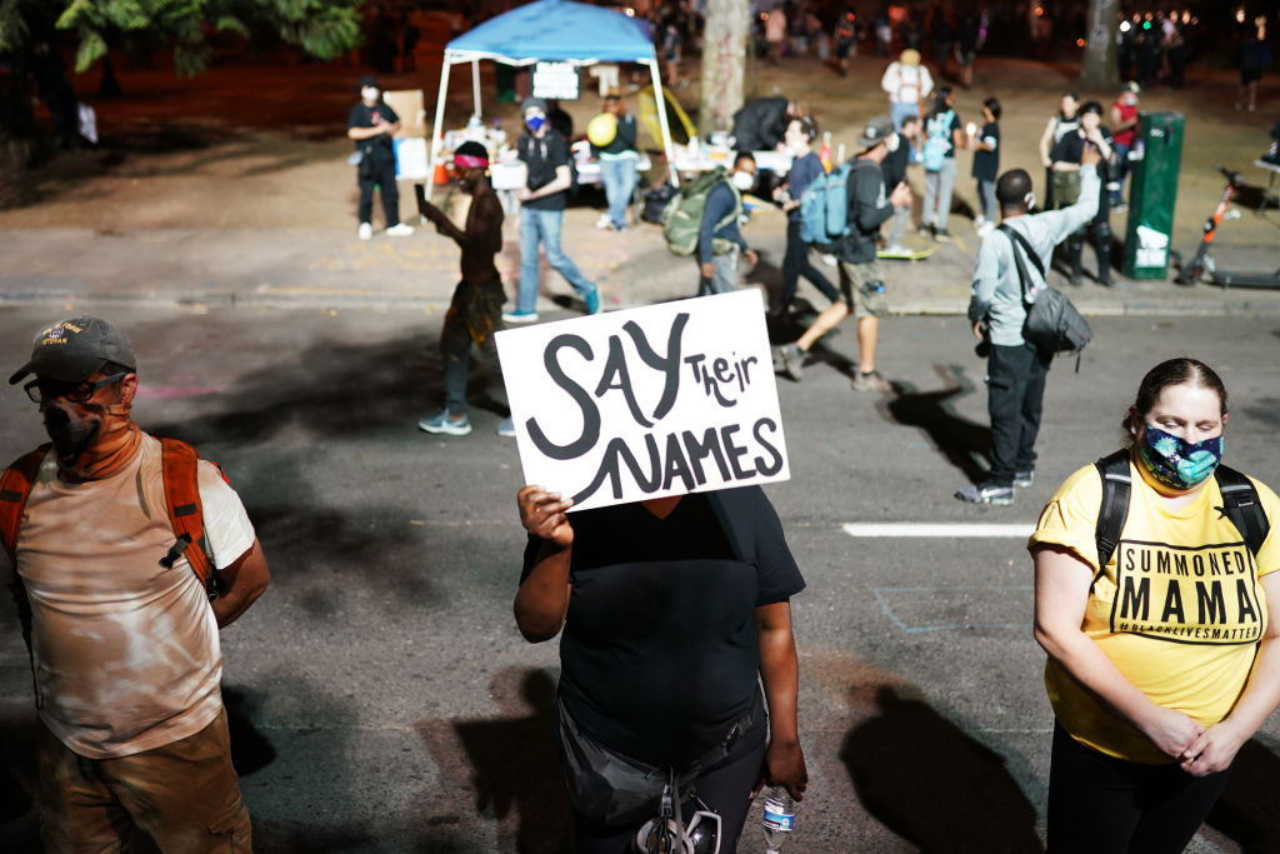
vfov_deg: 37.9
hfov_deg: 54.4
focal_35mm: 35
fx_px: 1245
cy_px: 427
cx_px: 640
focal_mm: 35
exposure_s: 1/100
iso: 1600
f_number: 1.8
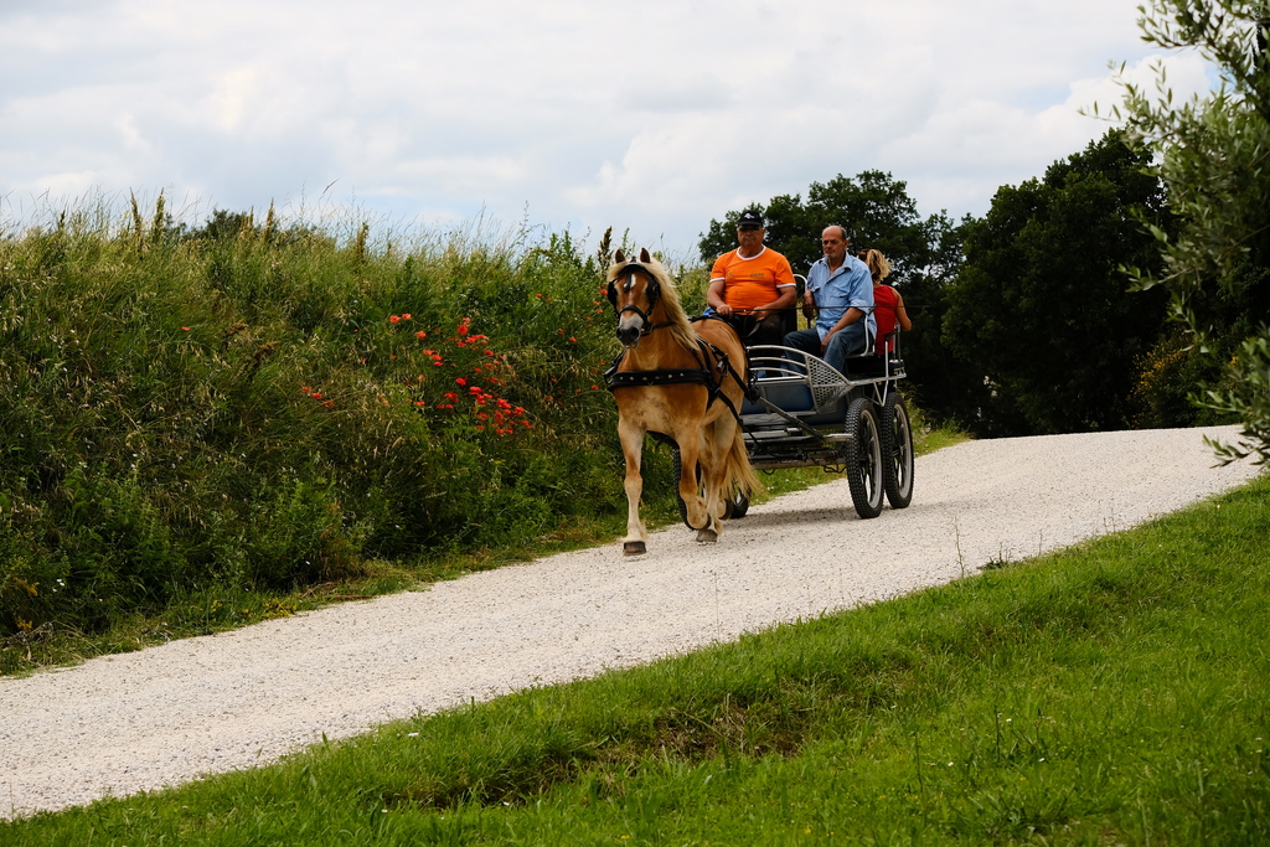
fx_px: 3387
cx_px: 635
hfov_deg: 21.2
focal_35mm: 96
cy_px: 424
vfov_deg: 14.3
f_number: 5.6
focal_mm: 63.8
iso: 400
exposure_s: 1/1600
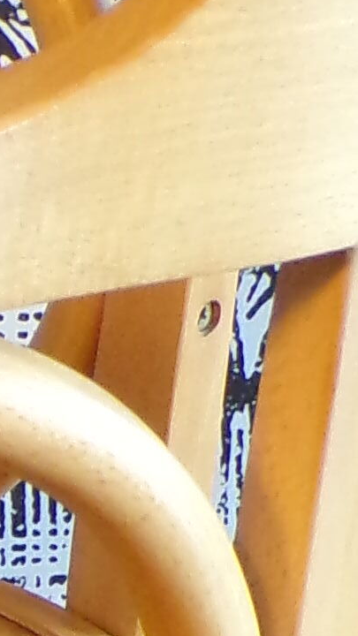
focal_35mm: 258
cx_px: -377
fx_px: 4354
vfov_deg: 8.2
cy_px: 994
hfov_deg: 4.6
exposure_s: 1/17
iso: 249
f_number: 3.3
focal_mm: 6.6
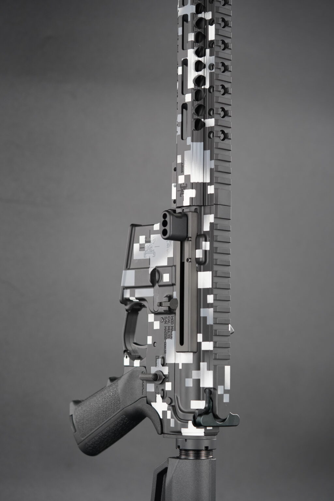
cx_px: 167
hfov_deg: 15.2
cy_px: 250
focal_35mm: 90
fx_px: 1252
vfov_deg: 22.6
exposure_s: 1/160
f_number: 4
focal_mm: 90
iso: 500
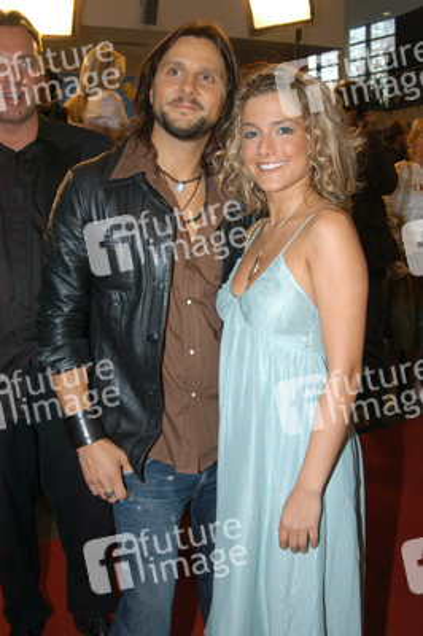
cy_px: 318
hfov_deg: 36.8
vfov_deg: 53.2
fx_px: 636
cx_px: 212
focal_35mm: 36
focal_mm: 24
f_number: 5.6
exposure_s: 1/60
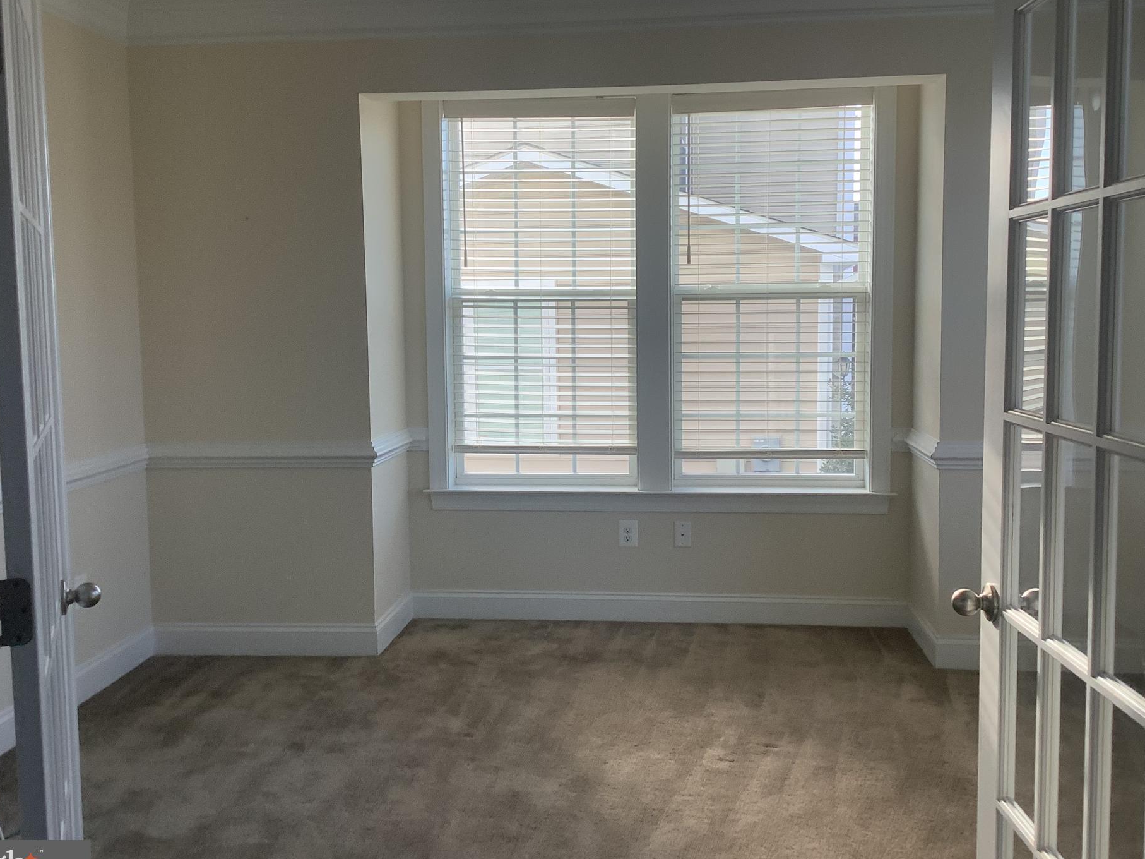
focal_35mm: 35
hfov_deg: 52.6
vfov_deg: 40.7
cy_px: 407
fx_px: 1158
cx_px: 579
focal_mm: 3.3
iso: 50
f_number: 2.4
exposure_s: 1/120
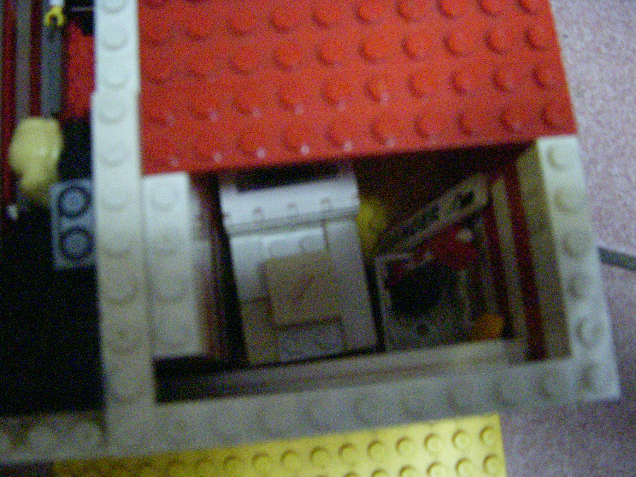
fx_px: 698
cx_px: 318
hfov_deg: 49.0
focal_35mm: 38
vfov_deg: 37.7
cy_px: 238
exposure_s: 1/30
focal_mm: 6.3
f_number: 3.3
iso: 1600
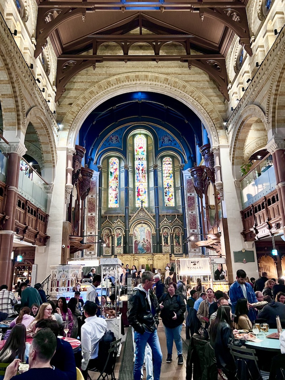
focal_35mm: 26
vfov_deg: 67.3
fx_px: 285
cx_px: 142
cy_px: 190
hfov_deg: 53.1
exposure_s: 1/33
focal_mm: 5.7
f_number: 1.5
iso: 500
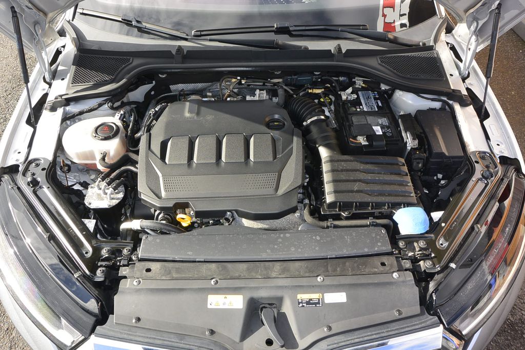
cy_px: 175
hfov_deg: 67.4
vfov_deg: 47.9
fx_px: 394
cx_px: 262
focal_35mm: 27
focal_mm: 10
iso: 160
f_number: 5.6
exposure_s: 1/250
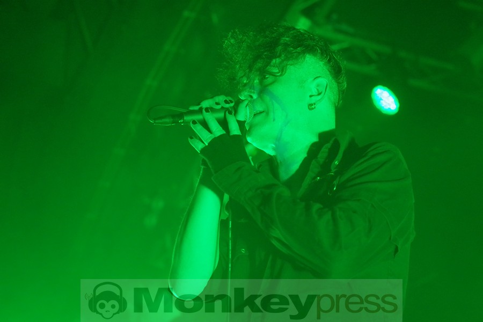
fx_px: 1006
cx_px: 242
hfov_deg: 27.0
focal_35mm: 75
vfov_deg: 18.2
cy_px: 161
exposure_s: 1/500
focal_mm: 50
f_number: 2.5
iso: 3200
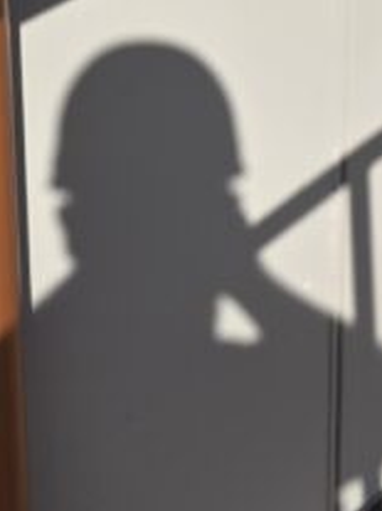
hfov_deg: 13.0
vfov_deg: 14.8
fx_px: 1679
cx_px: 185
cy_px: -437
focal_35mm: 114
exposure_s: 1/7626
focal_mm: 6.3
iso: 80
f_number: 1.7
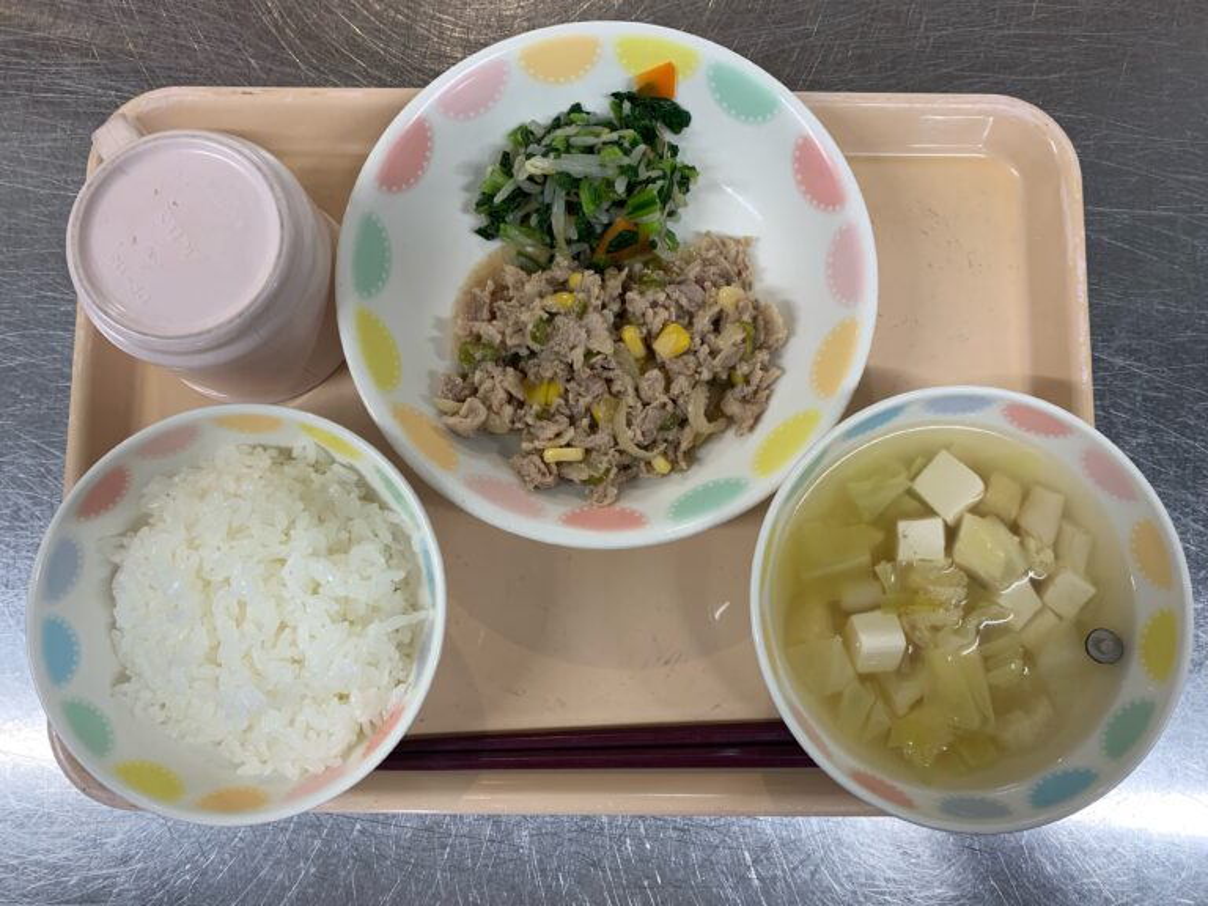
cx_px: 604
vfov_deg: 53.1
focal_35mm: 26
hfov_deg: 67.3
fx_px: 907
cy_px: 453
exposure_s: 1/60
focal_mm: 4.25
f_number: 1.8
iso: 80
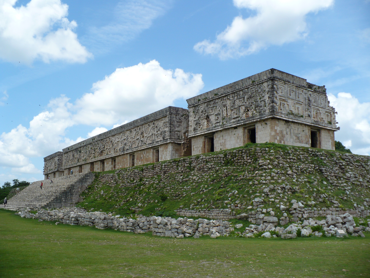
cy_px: 139
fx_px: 395
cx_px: 185
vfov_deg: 38.7
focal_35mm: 37
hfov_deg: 50.1
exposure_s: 1/160
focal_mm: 6.1
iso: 100
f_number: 8
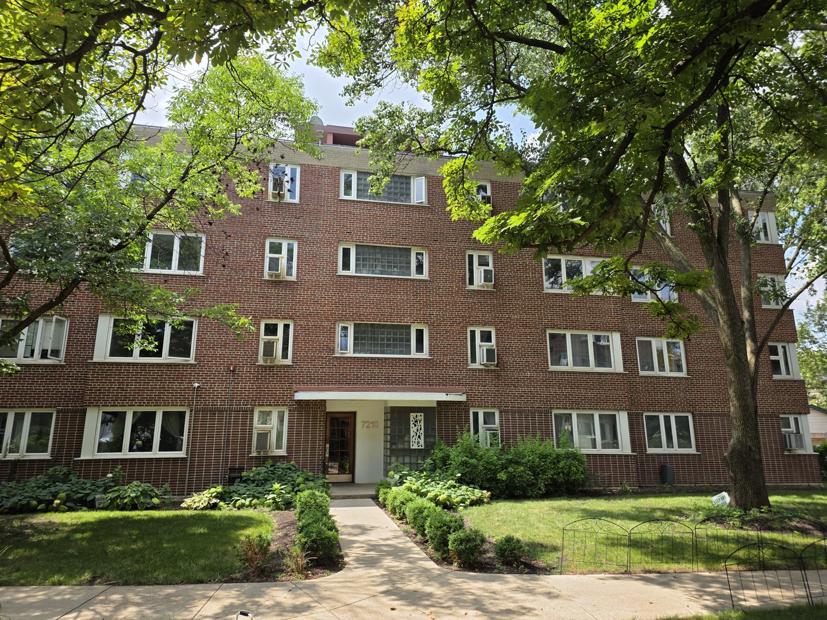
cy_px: 310
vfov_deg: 58.9
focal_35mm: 23
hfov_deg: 73.9
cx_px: 414
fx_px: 549
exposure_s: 1/2565
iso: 80
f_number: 1.7
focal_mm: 6.25
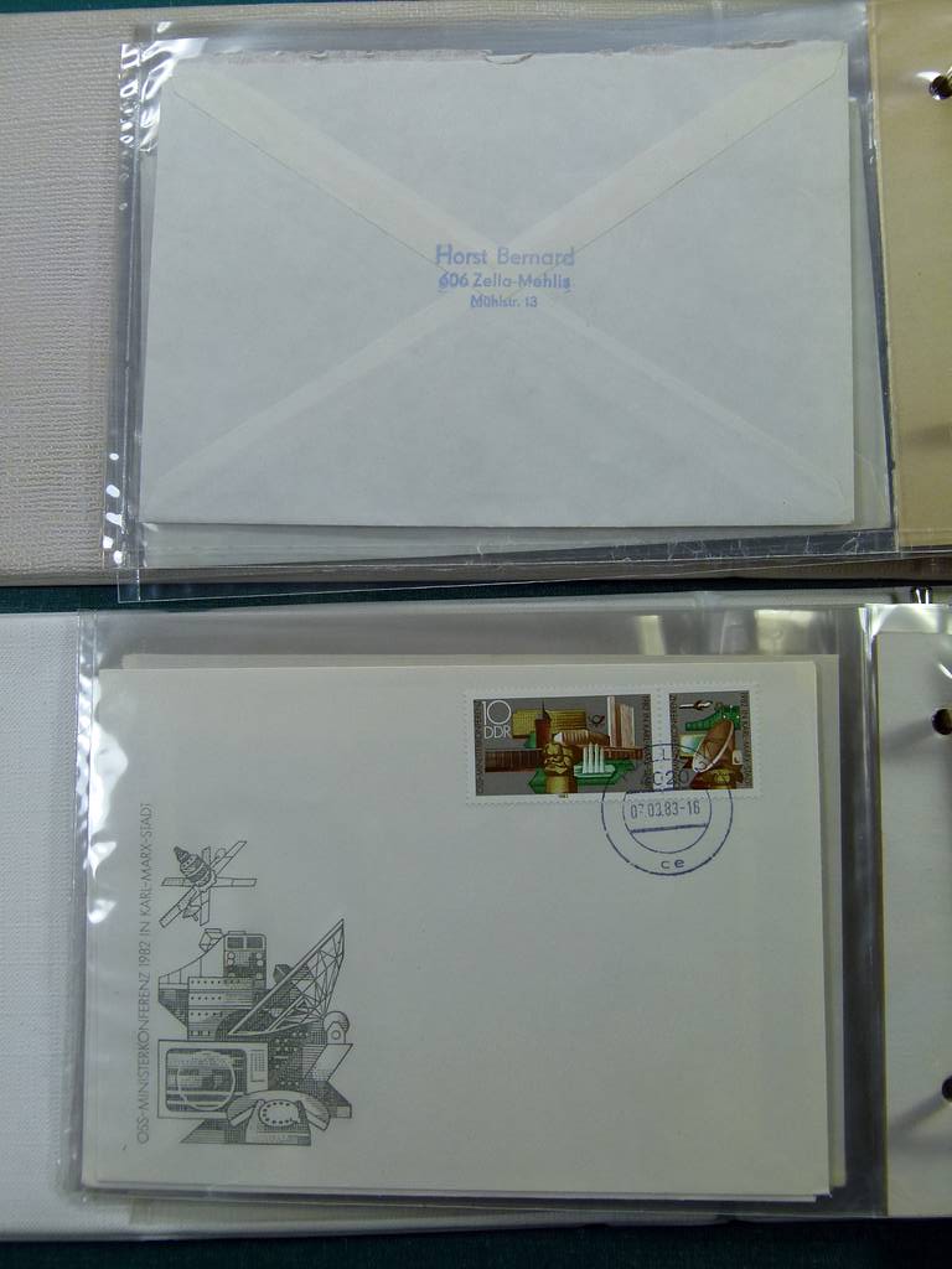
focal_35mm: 40
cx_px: 476
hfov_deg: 36.0
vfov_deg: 46.8
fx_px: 1467
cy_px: 634
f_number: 4
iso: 100
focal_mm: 7.3
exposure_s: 1/100
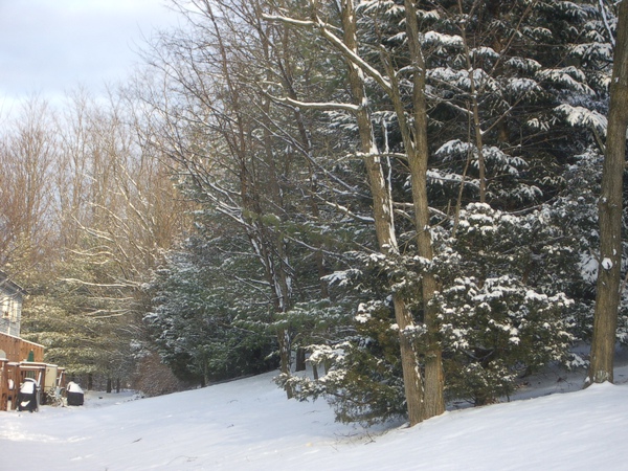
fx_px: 1905
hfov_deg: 18.7
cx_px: 314
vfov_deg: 14.1
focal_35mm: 105
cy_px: 236
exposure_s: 1/125
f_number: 4.8
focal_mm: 17.4
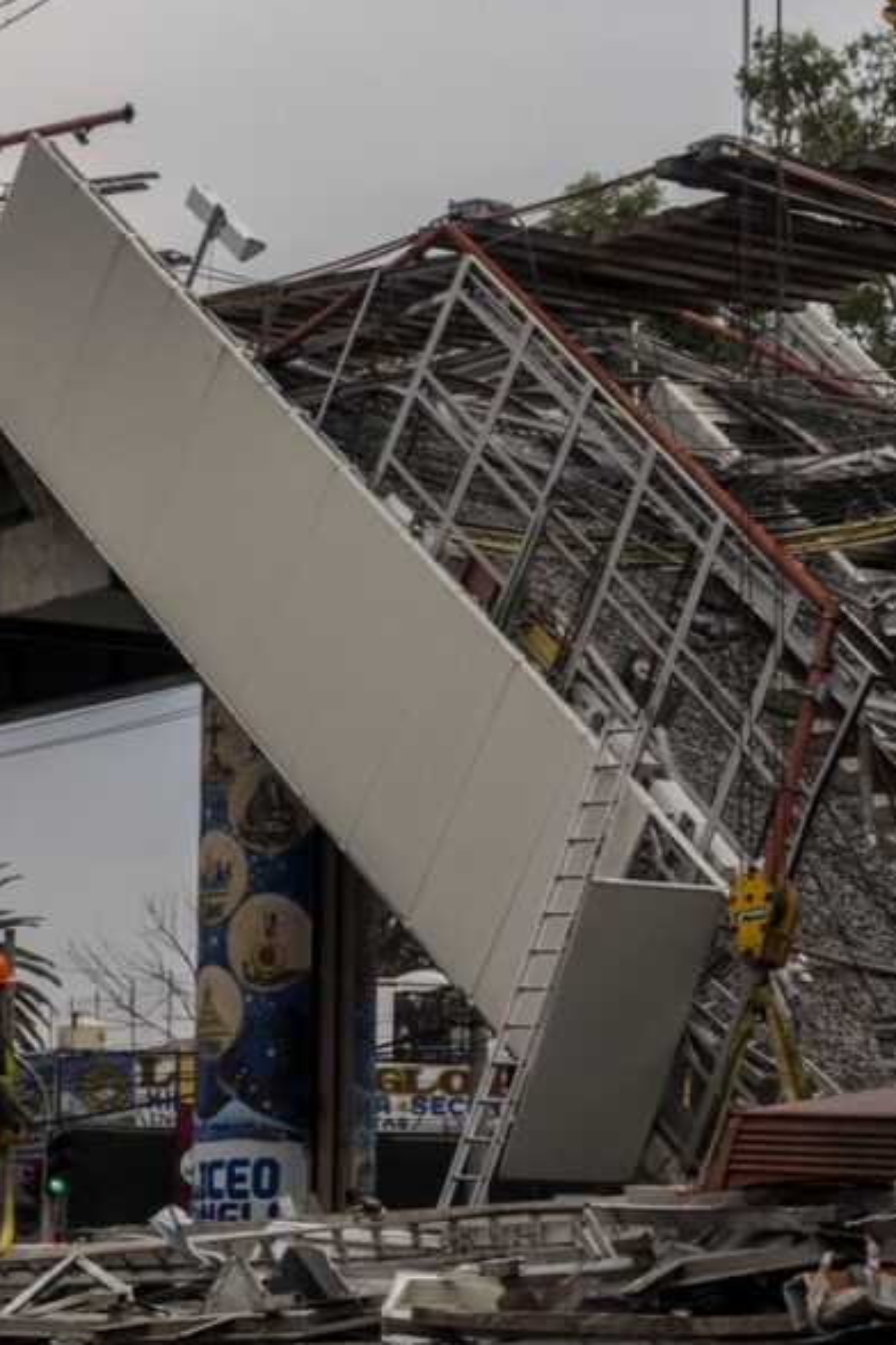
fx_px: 4554
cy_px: 575
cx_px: 473
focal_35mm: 122
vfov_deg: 16.8
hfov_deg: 11.2
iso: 400
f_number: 4
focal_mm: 25.7
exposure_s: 1/100
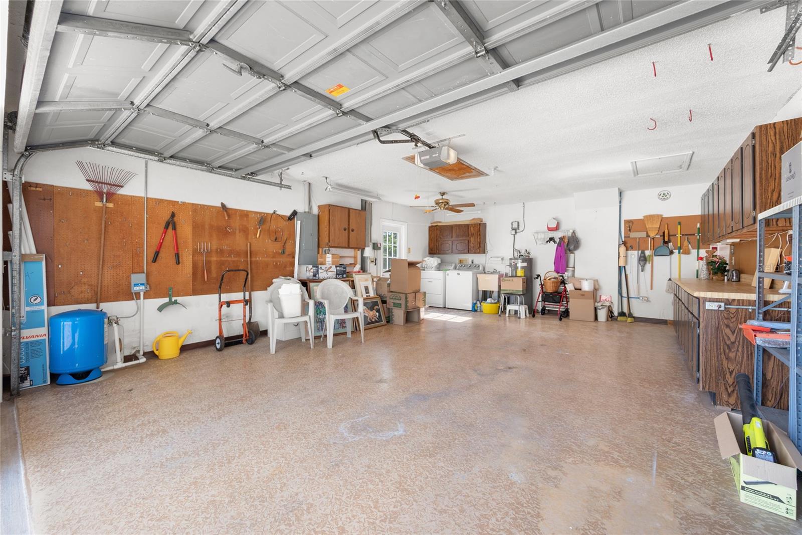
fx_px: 312
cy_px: 268
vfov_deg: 81.2
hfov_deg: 104.2
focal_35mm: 14
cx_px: 401
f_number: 6.3
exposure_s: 1/10
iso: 250
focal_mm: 14
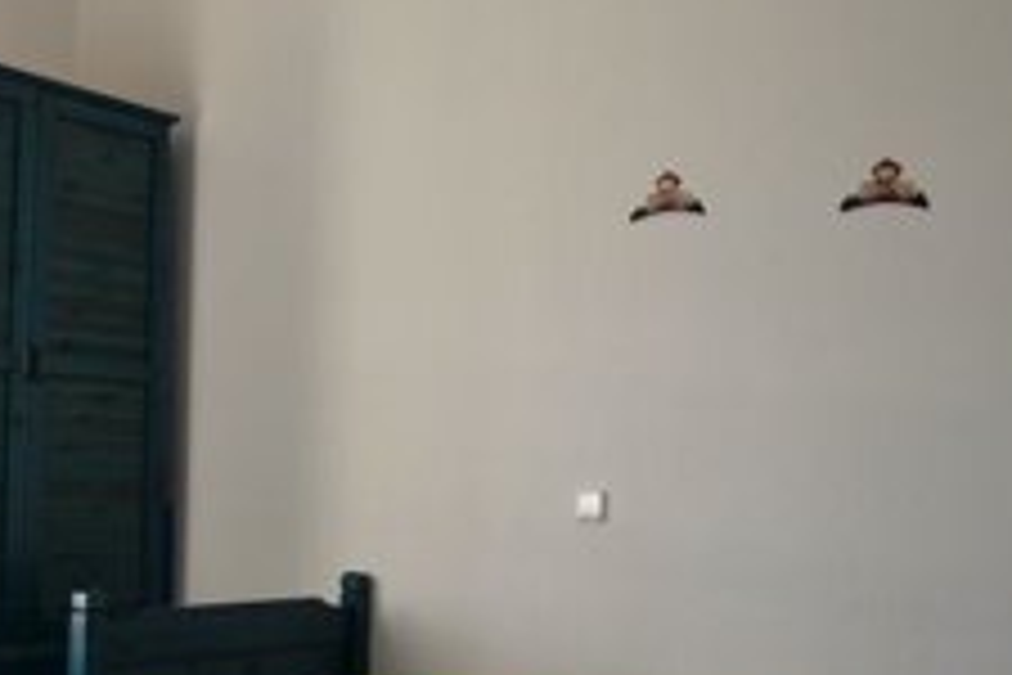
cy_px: 396
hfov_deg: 40.5
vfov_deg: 28.0
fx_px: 1349
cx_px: 324
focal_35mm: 48
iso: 280
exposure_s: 1/125
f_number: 5.6
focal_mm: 18
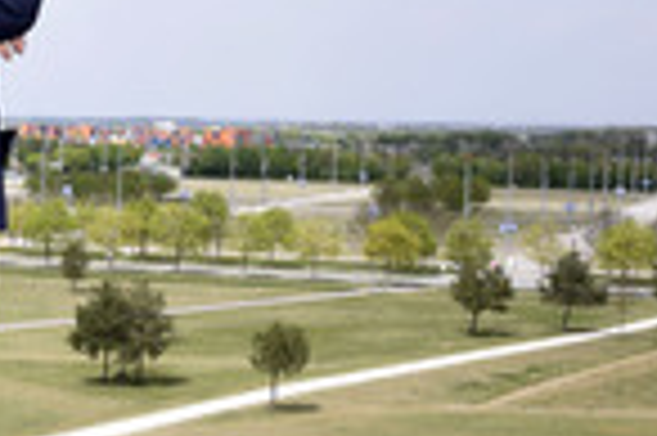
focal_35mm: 105
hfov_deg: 17.9
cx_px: -259
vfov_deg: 13.0
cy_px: 216
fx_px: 1914
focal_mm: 34
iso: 400
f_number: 16
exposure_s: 1/160
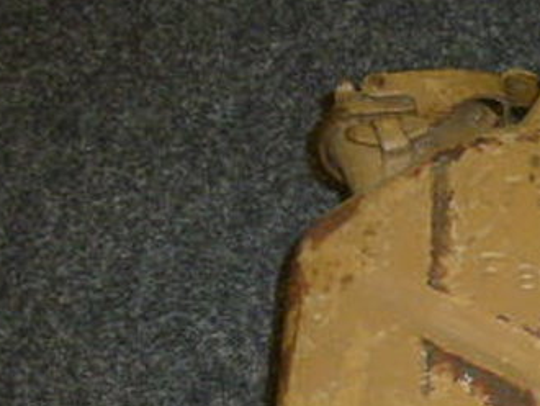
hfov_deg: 18.1
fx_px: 1561
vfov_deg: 13.9
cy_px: 598
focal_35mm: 100
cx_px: 741
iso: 320
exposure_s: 1/60
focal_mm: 5.9
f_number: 3.6
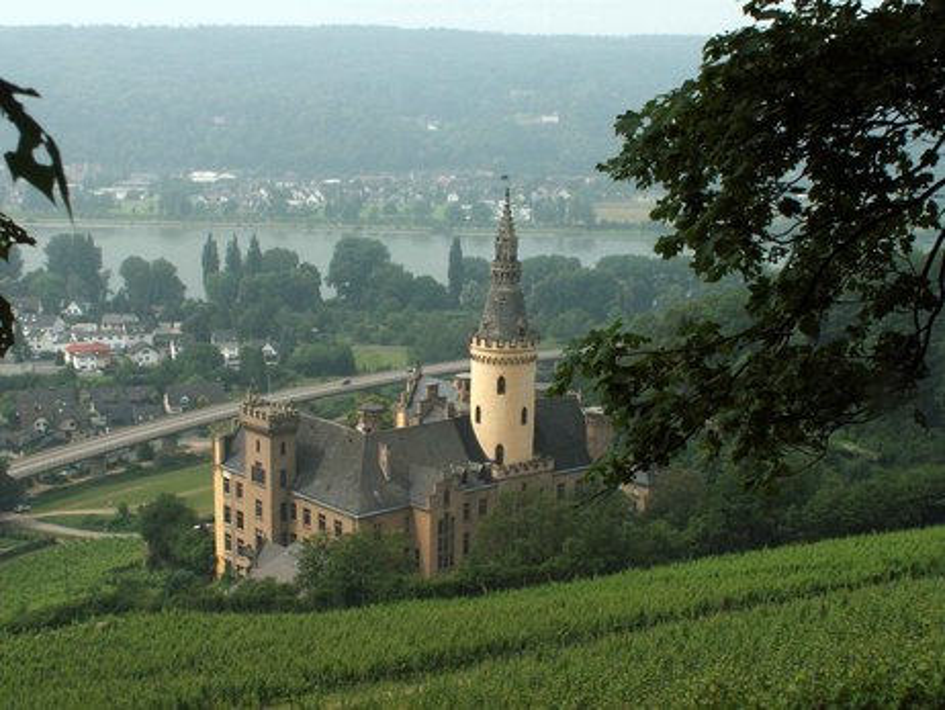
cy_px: 355
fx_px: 1448
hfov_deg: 36.2
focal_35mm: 53
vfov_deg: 27.5
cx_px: 472
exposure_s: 1/160
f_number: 7.1
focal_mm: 8.79
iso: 50
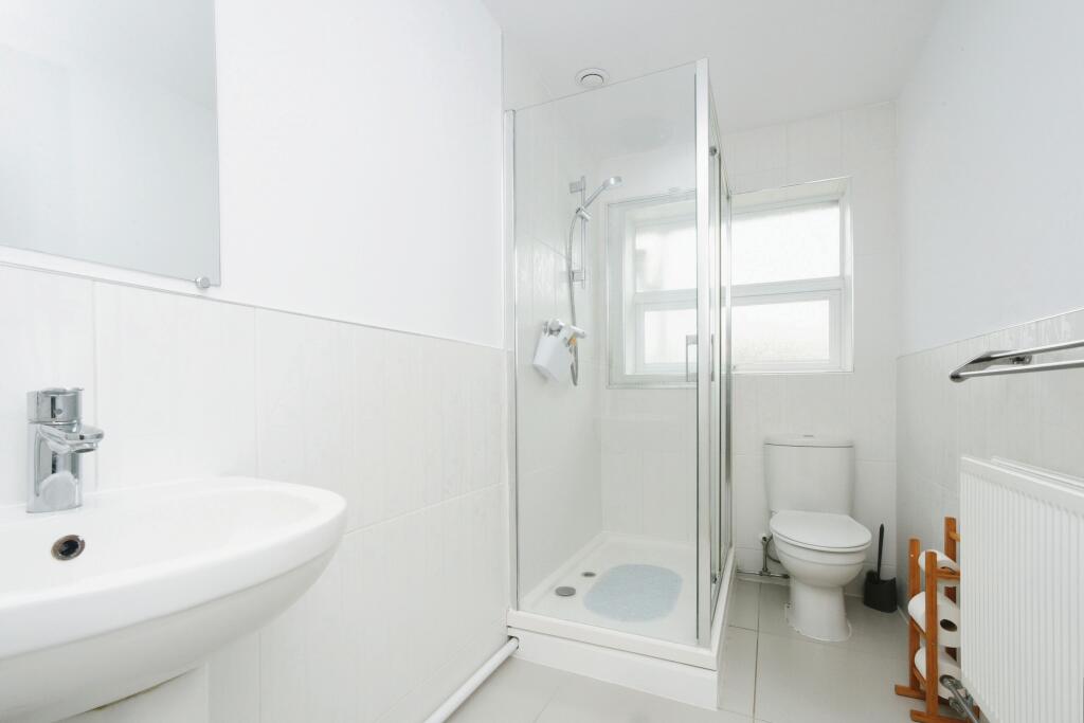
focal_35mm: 16
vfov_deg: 73.8
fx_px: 482
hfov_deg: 96.7
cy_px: 362
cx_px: 542
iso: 640
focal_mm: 16
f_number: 16
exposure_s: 1/15
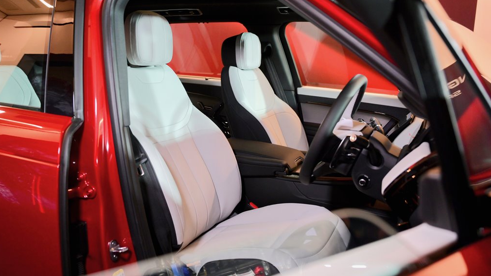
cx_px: 244
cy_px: 130
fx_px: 443
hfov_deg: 58.0
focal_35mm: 34
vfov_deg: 34.6
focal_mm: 32
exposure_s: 1/125
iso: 1600
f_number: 3.5
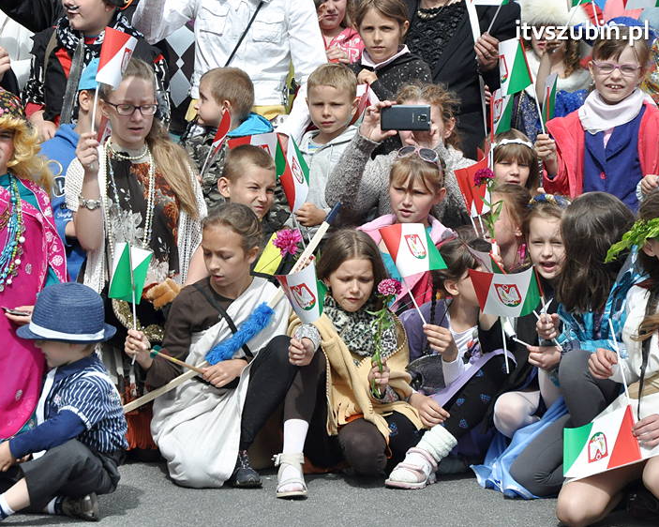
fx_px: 3482
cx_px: 271
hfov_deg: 10.8
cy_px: 264
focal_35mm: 179
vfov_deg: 8.7
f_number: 9
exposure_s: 1/2000
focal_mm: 105
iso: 1250
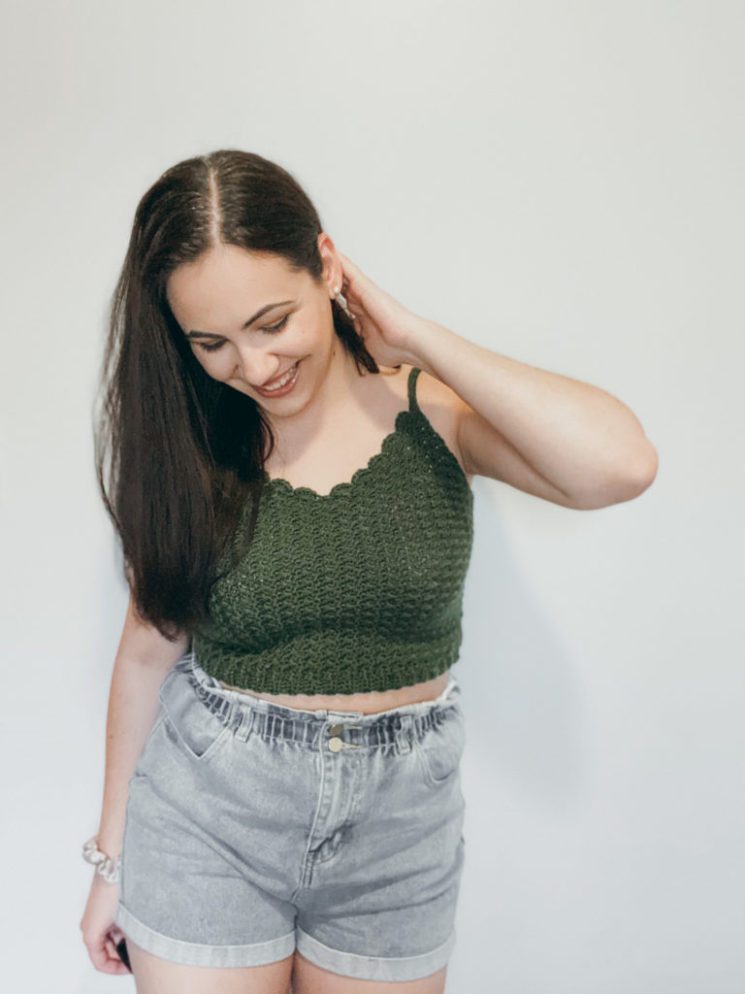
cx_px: 372
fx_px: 861
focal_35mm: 30
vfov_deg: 60.0
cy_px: 497
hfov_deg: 46.8
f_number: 2.2
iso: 640
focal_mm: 2.71
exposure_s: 1/25
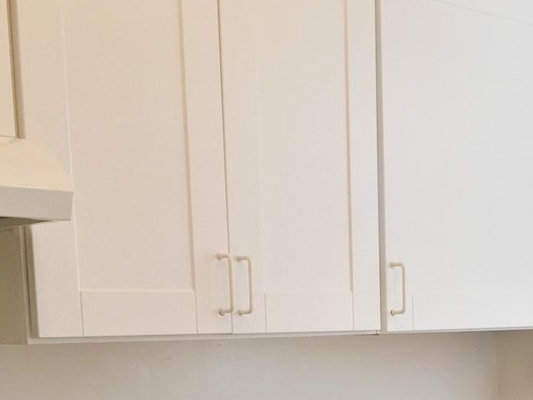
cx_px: 416
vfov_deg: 18.9
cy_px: 467
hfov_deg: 25.9
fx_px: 1139
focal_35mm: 74
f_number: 2.2
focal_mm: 4.15
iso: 32
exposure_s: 1/30
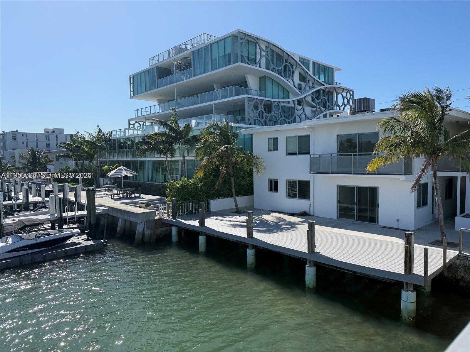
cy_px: 176
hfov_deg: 71.6
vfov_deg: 56.8
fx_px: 326
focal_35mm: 24
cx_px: 235
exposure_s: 1/5714
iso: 80
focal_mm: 6.76
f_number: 1.78
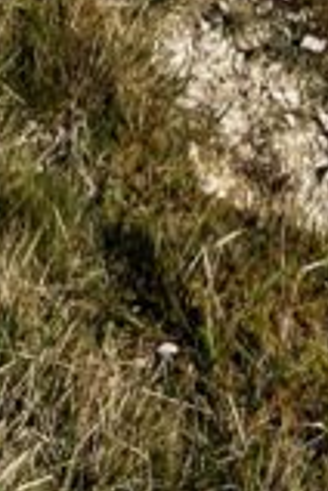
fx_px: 2378
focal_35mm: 174
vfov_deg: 9.7
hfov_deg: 7.8
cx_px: 350
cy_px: -886
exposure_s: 1/7874
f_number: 1.6
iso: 50
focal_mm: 5.1
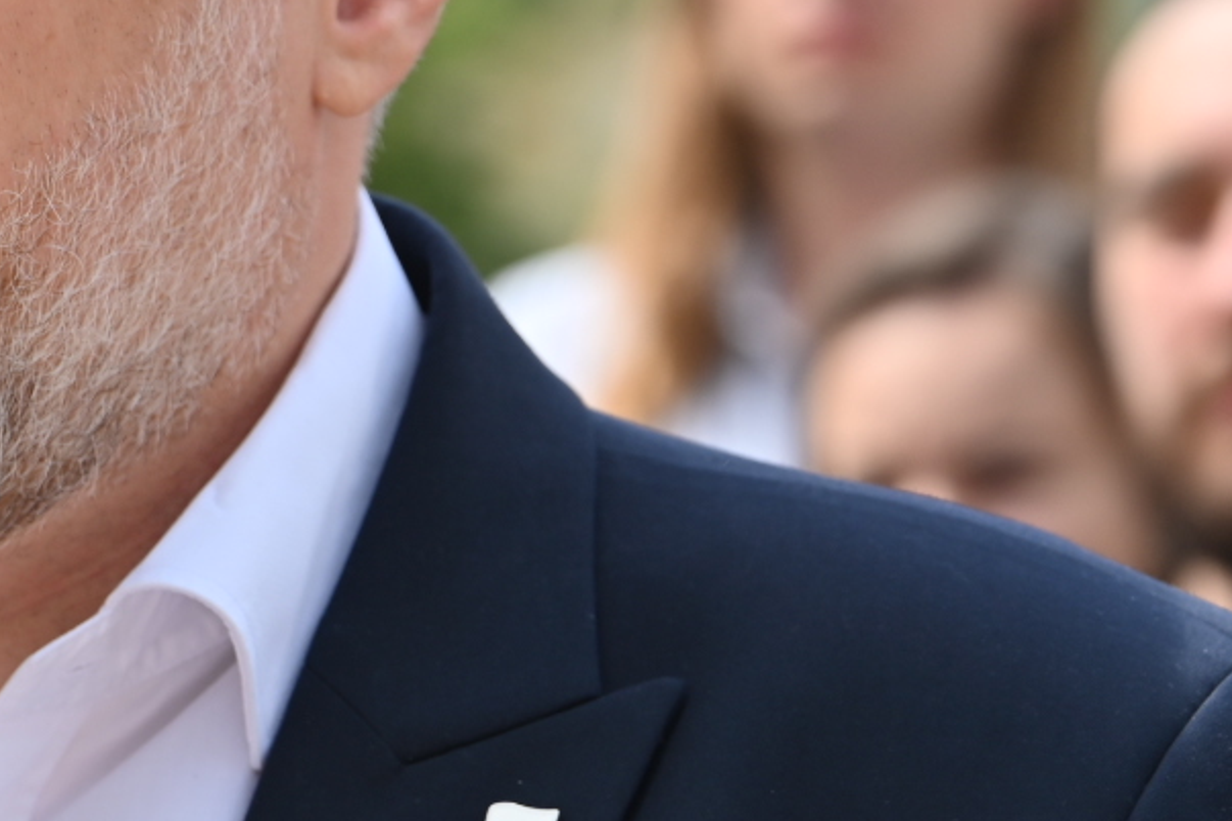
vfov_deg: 4.1
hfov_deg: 6.1
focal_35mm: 336
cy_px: 80
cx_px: -37
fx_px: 11498
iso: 100
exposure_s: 1/400
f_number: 5.6
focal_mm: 125
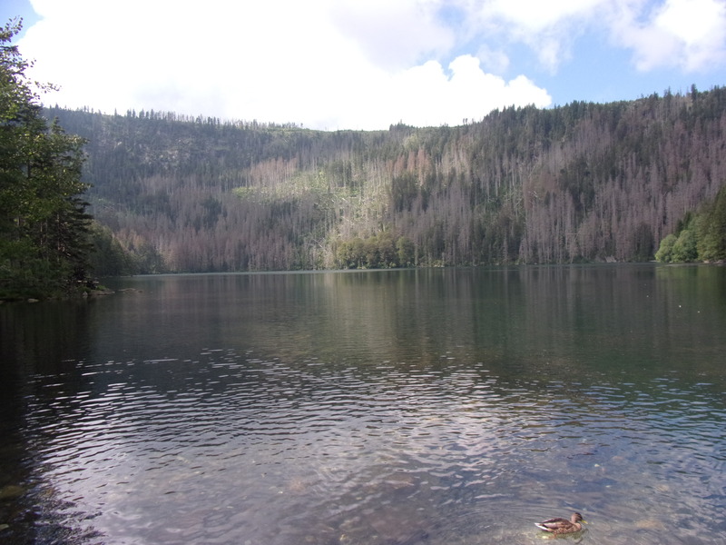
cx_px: 363
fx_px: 503
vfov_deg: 56.8
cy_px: 272
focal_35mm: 24
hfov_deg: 71.6
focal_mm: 4.3
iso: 80
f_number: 3.3
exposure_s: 1/500
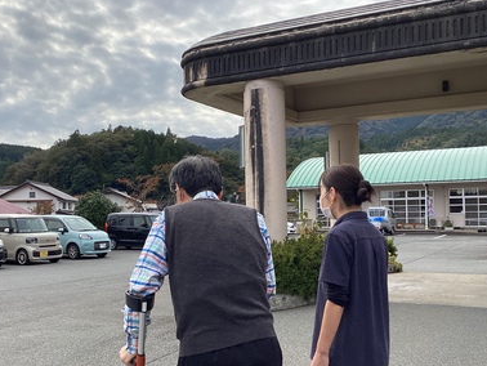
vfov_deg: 35.1
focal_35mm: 41
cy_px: 207
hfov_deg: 45.6
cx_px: 210
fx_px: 577
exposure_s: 1/721
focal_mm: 3.3
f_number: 2.4
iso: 25
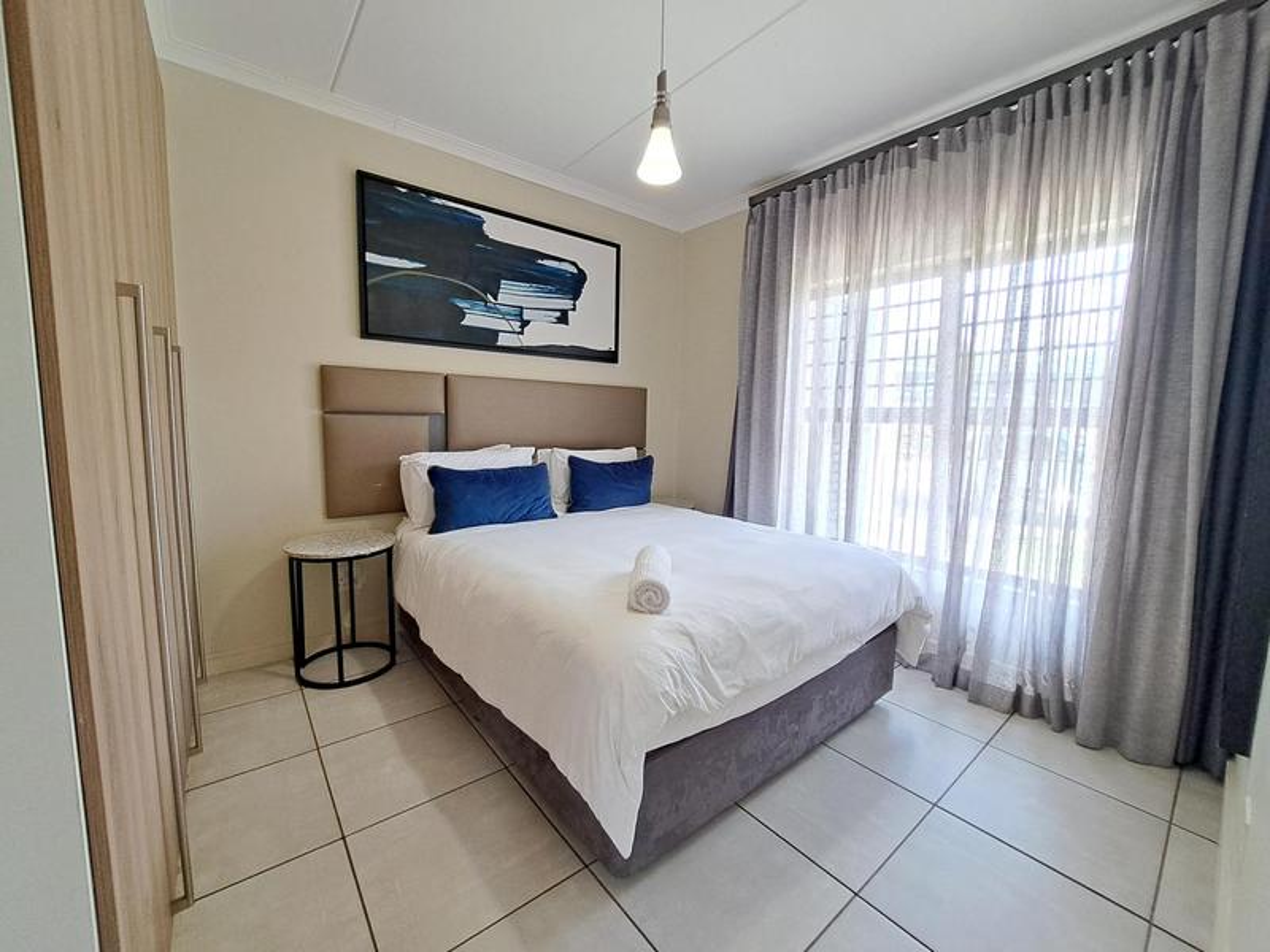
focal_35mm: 13
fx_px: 477
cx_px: 635
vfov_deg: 89.9
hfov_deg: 106.2
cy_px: 476
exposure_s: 1/50
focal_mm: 1.74
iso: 125
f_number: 2.2
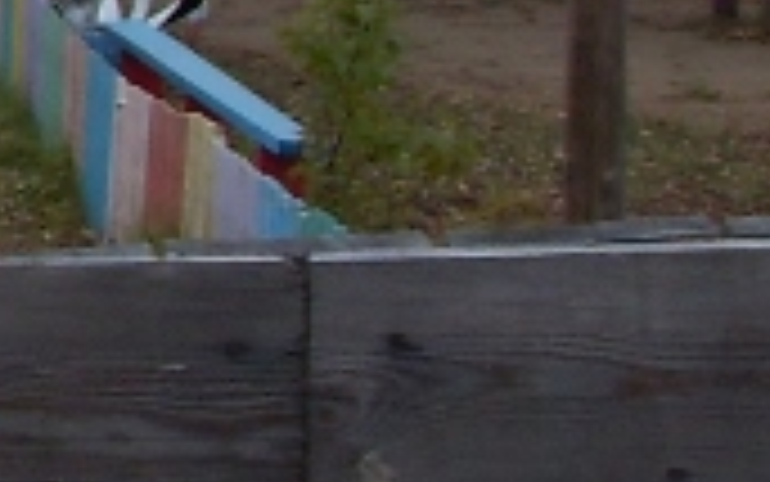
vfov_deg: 5.9
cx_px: -1162
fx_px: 4576
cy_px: -403
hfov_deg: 8.6
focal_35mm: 218
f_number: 7
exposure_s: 1/90
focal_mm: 6.3
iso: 80
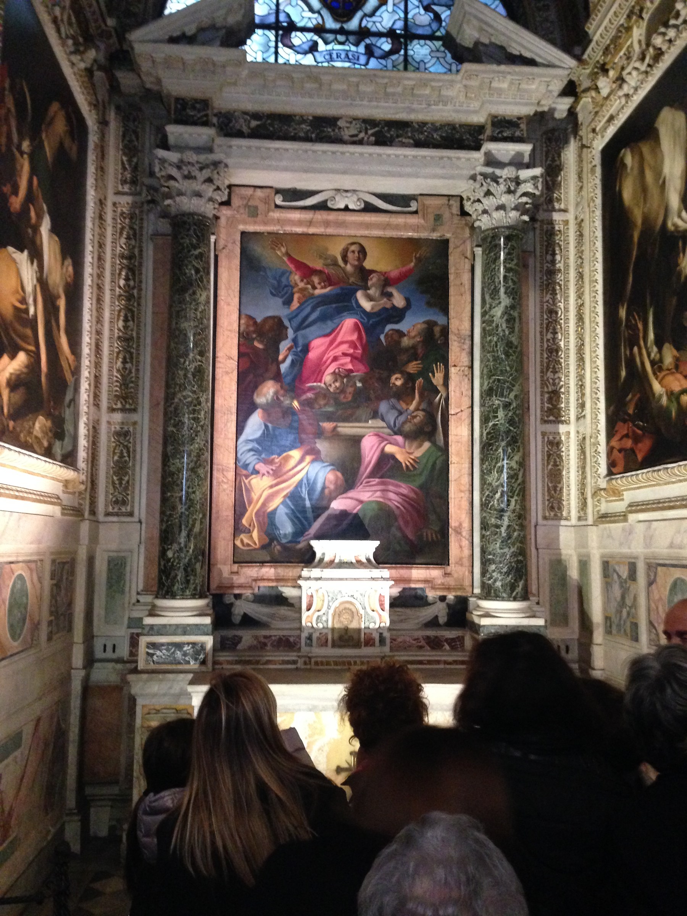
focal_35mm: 33
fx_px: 873
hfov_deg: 42.9
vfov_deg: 55.4
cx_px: 344
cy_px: 458
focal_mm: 4.12
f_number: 2.4
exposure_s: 1/15
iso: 400
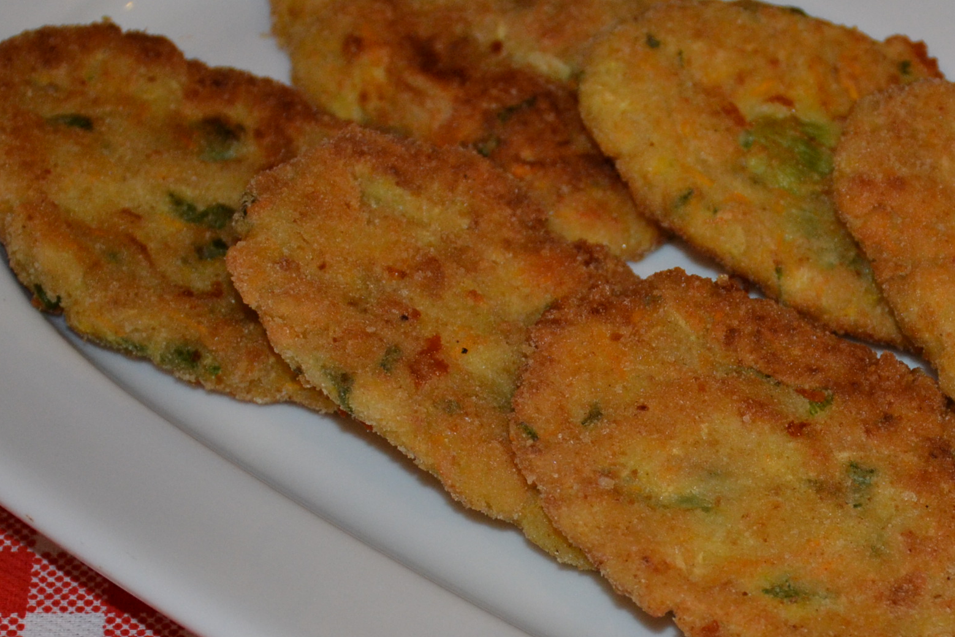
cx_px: 674
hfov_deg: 11.9
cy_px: 378
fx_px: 4589
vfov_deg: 7.9
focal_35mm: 173
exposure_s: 1/60
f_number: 4.8
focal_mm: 52
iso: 900
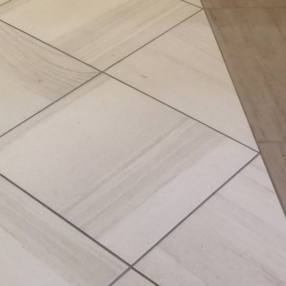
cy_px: -7
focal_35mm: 83
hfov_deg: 20.3
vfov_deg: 20.2
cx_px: 4
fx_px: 776
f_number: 2.2
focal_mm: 4.15
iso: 64
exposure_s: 1/15
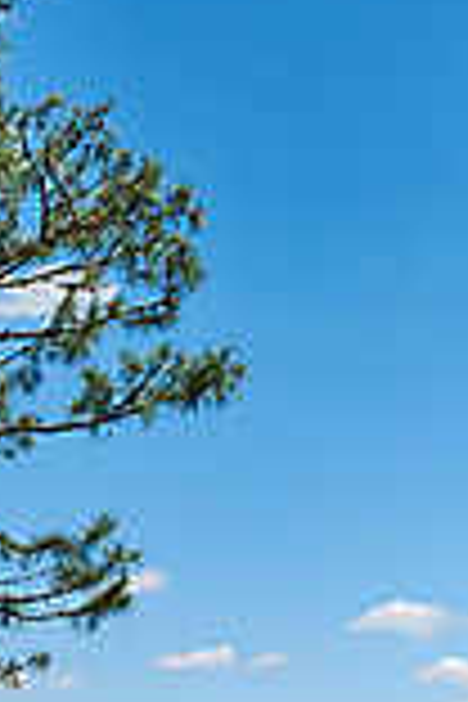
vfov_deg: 25.9
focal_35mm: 77
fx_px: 1501
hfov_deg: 17.1
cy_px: 544
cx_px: -47
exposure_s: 1/2000
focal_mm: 30
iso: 200
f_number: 5
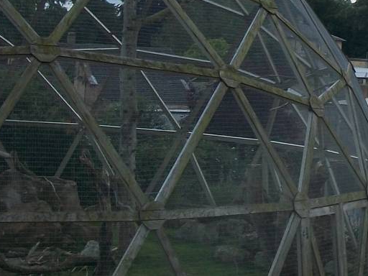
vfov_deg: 14.6
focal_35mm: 100
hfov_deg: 18.9
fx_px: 1063
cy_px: 14
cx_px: 394
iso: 80
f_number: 5.5
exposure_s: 1/320
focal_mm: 5.7
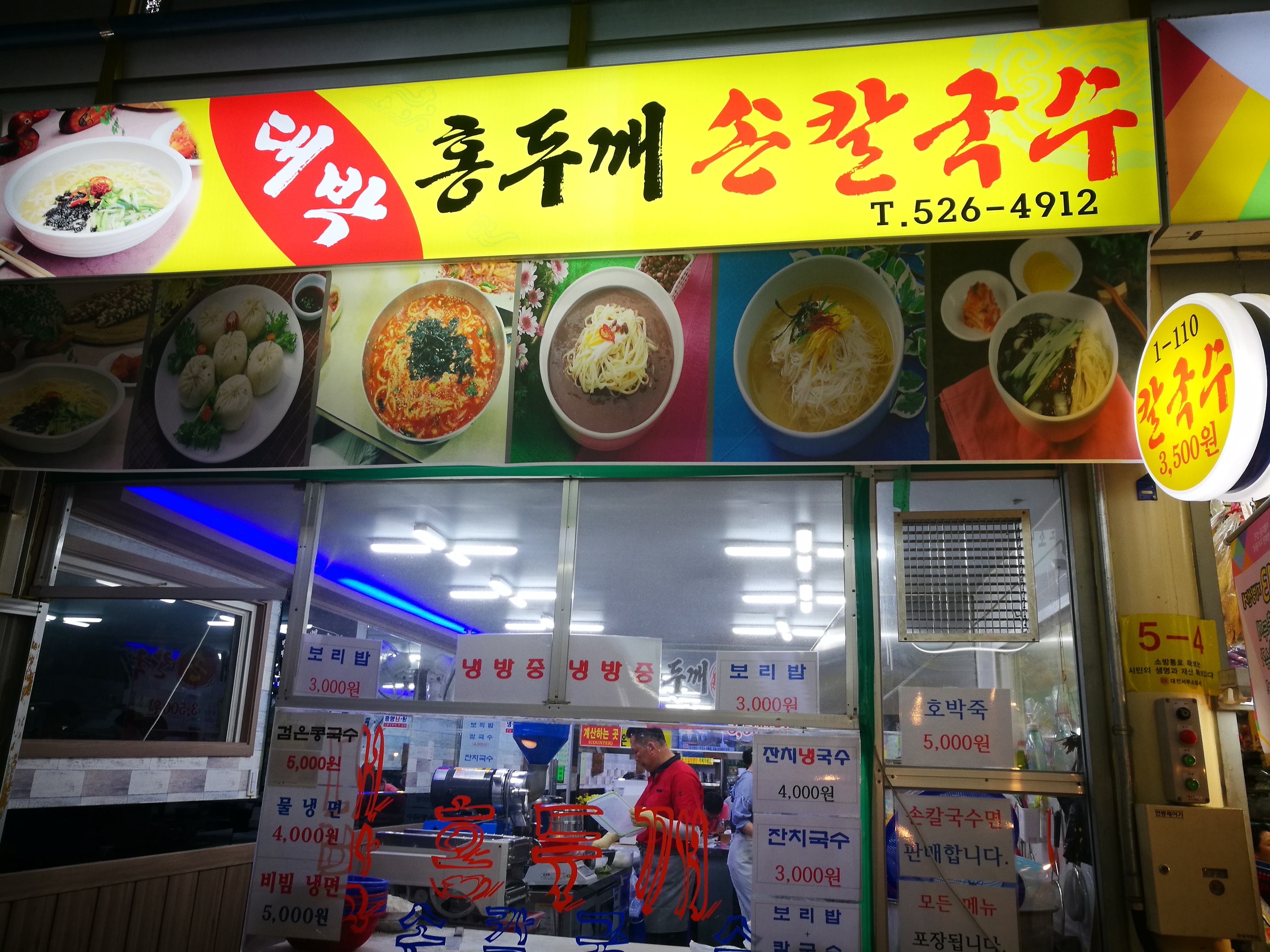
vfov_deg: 51.4
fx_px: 991
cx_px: 635
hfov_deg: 65.3
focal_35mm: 27
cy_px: 476
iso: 64
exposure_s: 1/60
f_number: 2.2
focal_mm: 4.5
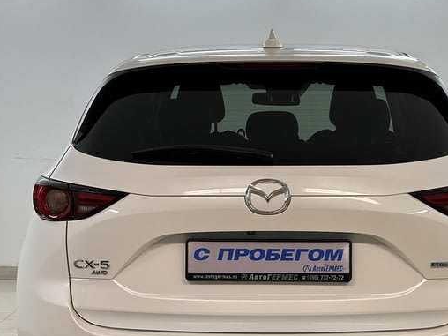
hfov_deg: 23.0
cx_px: 274
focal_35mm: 85
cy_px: 230
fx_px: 1100
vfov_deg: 17.3
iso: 50
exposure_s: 1/100
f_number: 1.78
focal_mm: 6.86
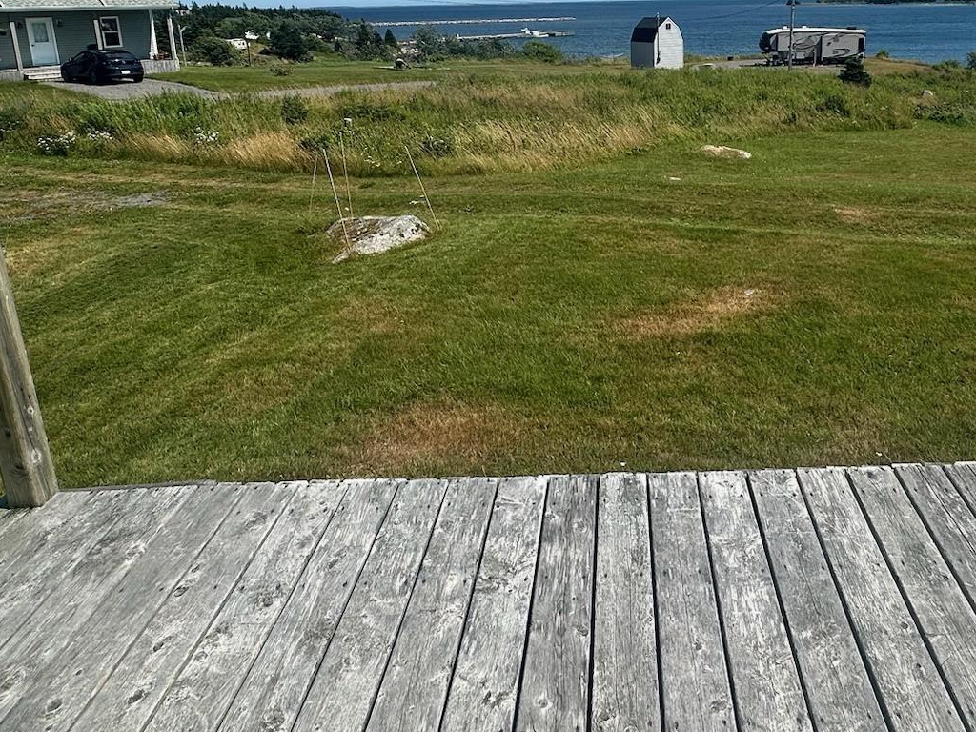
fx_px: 789
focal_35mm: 28
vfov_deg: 47.5
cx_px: 630
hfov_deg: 62.3
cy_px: 167
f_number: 2.2
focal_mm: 2.22
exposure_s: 1/2053
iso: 40
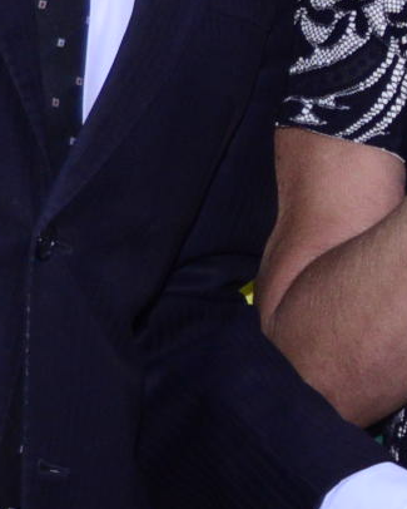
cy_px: 50
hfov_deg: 4.5
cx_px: 902
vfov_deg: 5.8
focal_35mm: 334
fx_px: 5027
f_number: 4.8
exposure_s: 1/80
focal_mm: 48
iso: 1600
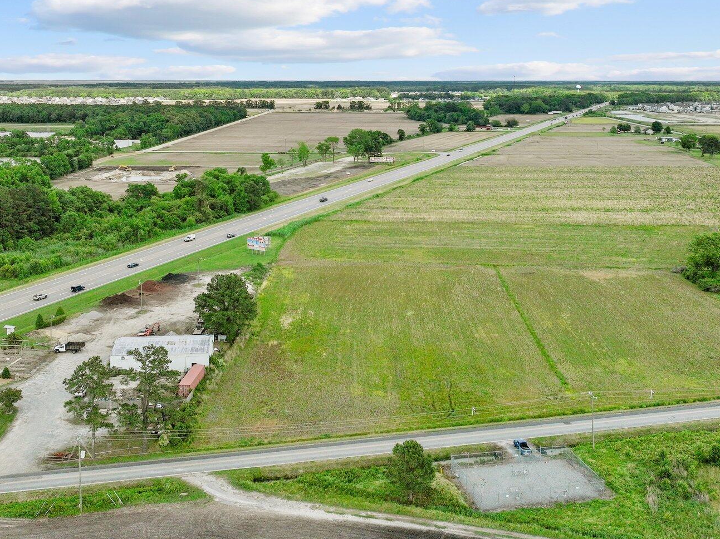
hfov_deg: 49.0
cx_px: 363
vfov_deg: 36.9
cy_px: 145
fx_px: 790
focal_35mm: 38
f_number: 2.8
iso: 160
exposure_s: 1/5000
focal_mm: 12.29
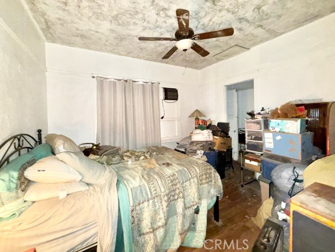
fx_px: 145
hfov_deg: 98.1
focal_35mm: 15
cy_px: 118
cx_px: 171
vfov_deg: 81.7
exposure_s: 1/30
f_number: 2.2
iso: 400
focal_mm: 2.22
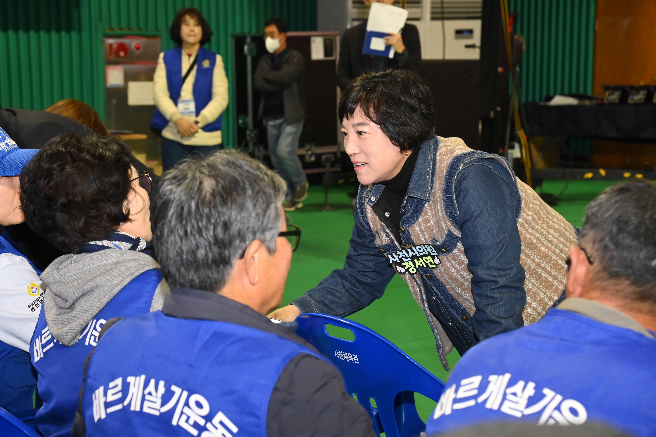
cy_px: 218
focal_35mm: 75
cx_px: 328
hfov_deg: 27.0
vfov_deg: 18.2
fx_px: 1367
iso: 4000
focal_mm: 75
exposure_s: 1/250
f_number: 6.3
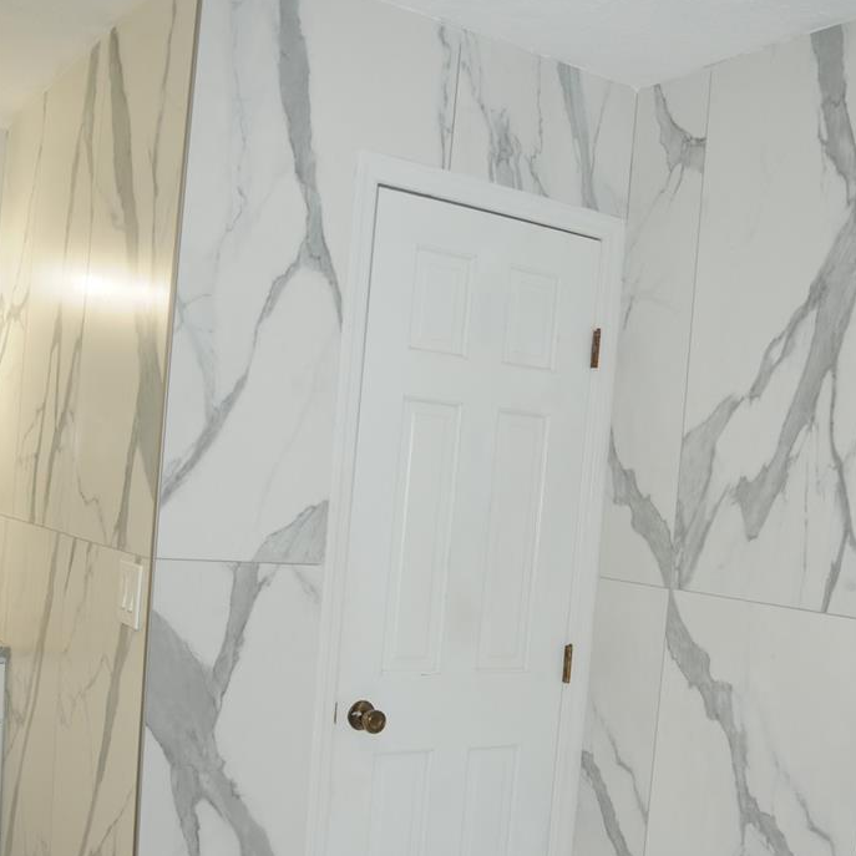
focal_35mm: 40
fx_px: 1119
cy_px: 542
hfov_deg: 41.8
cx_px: 488
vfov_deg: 41.5
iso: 200
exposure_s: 1/60
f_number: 5
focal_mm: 18
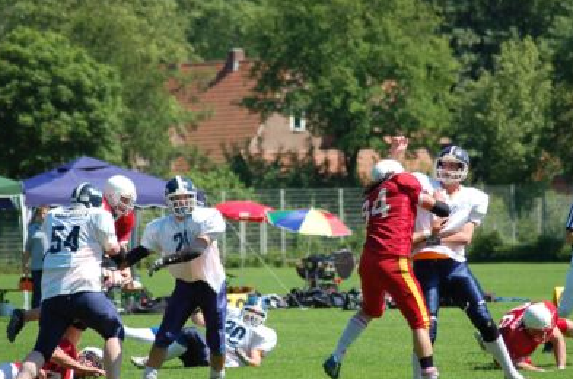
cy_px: 213
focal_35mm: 234
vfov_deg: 5.9
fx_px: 3709
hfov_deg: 8.8
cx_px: 313
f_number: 4.5
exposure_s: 1/1000
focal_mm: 135
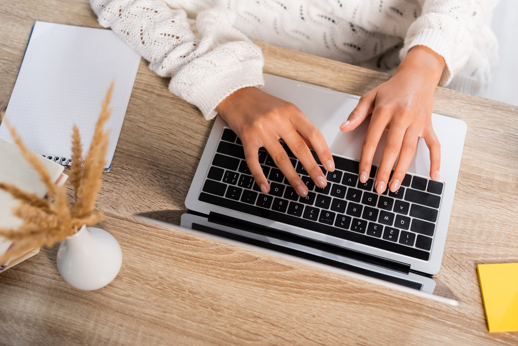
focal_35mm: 50
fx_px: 720
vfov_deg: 27.0
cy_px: 173
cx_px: 259
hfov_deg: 39.6
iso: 500
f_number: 3.5
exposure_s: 1/200
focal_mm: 50
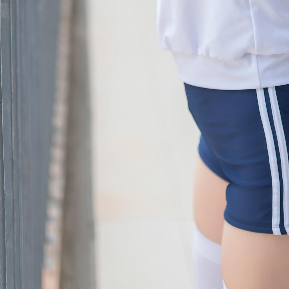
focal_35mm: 100
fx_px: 945
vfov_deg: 16.2
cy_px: -114
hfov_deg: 17.4
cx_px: 126
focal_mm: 35
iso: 100
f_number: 1.8
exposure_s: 1/1000
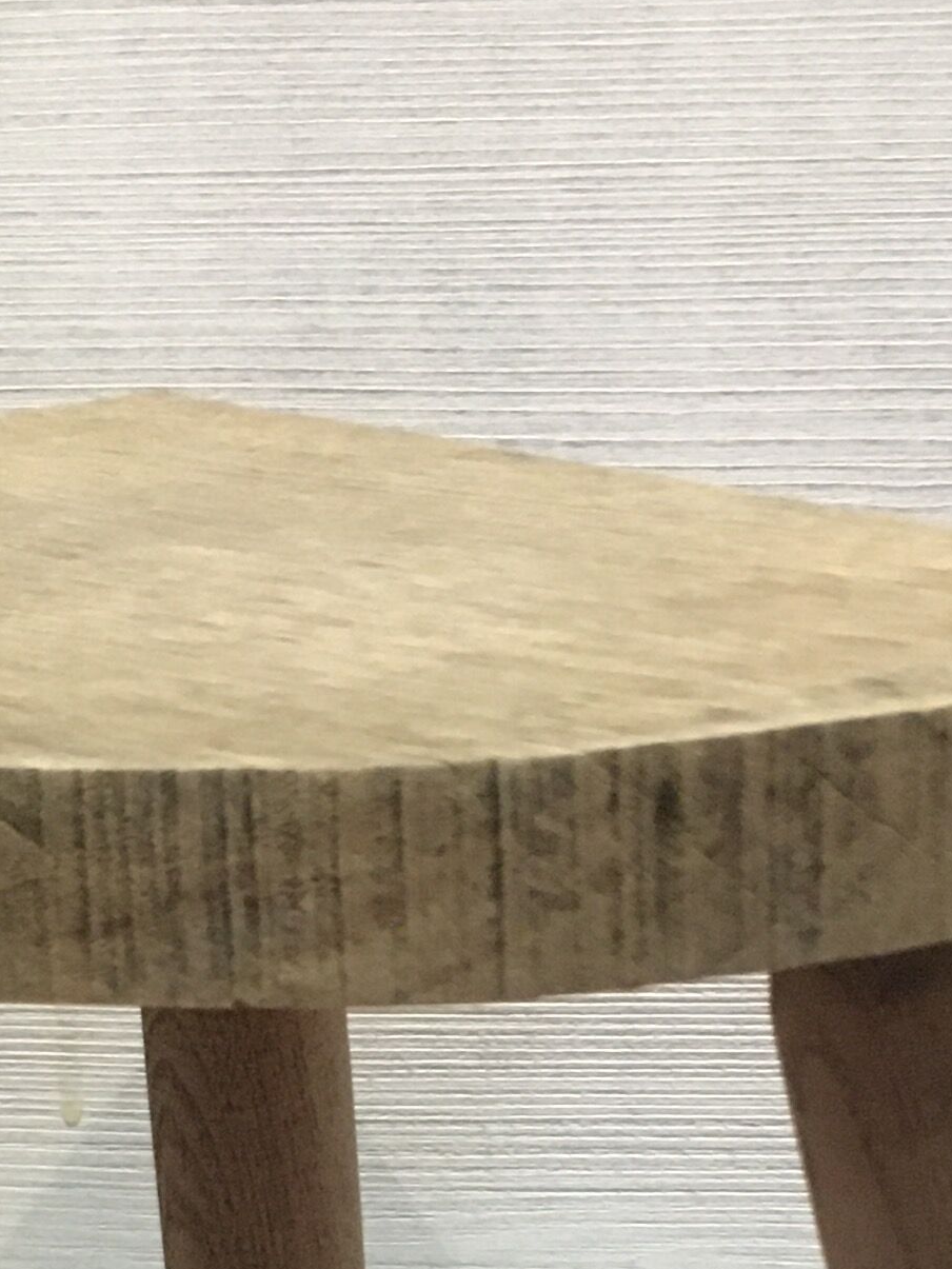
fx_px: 3556
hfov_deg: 15.2
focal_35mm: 97
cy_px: 1504
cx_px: 242
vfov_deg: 19.1
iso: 250
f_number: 2.2
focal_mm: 4.15
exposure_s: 1/17
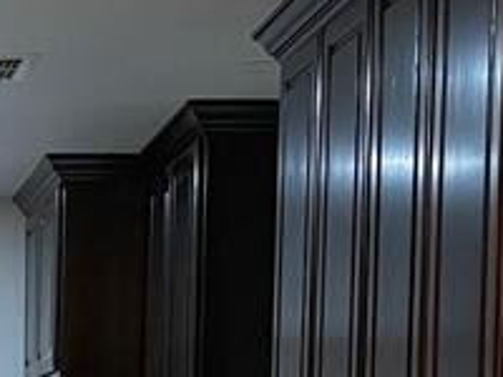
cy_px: 618
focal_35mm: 133
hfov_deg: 14.2
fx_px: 1933
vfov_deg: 10.6
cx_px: -148
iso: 200
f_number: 1.6
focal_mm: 5.1
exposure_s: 1/60
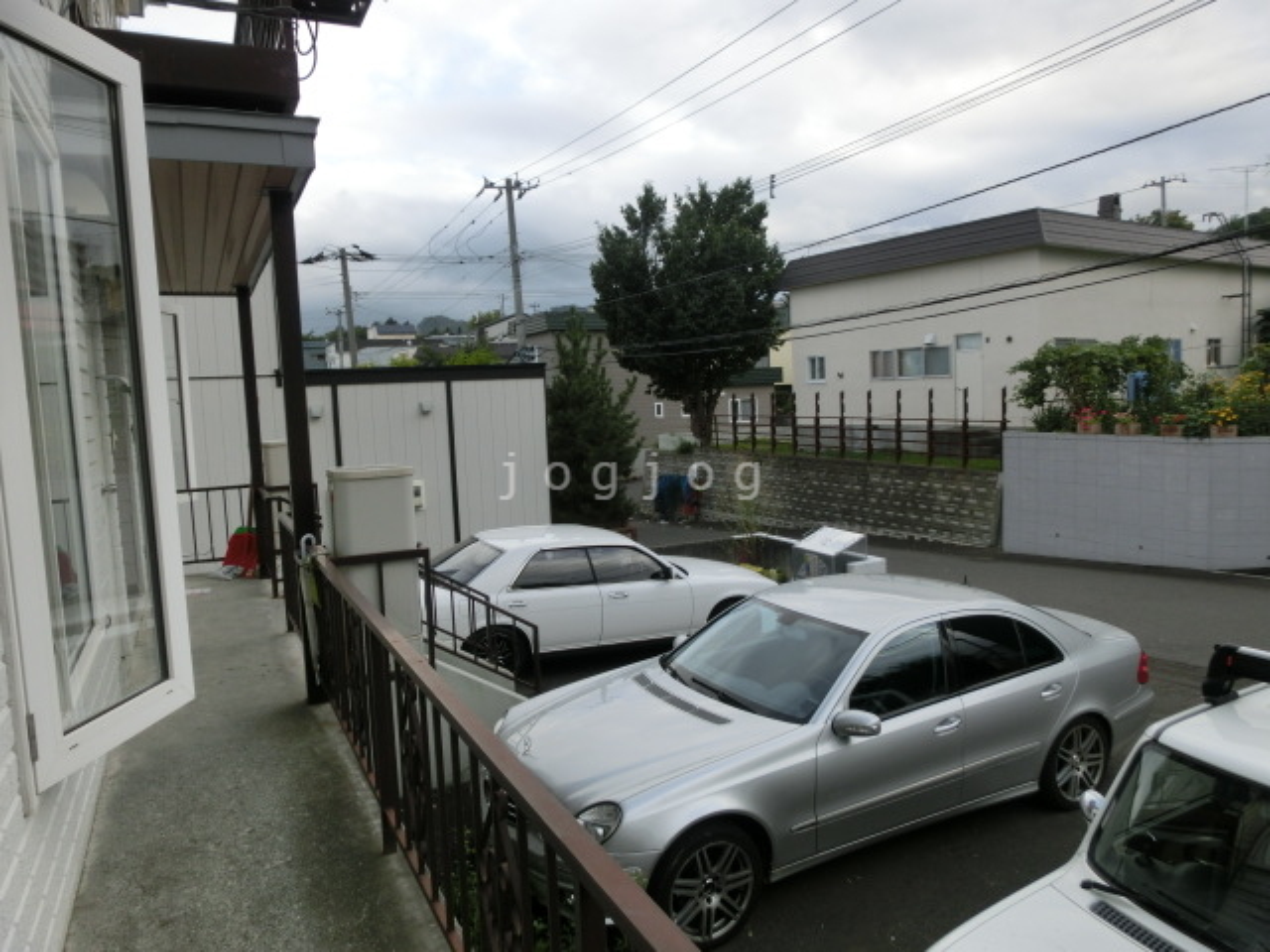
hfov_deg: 71.6
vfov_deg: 56.8
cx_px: 635
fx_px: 881
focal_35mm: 24
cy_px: 476
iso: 80
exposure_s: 1/640
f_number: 3
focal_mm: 4.24
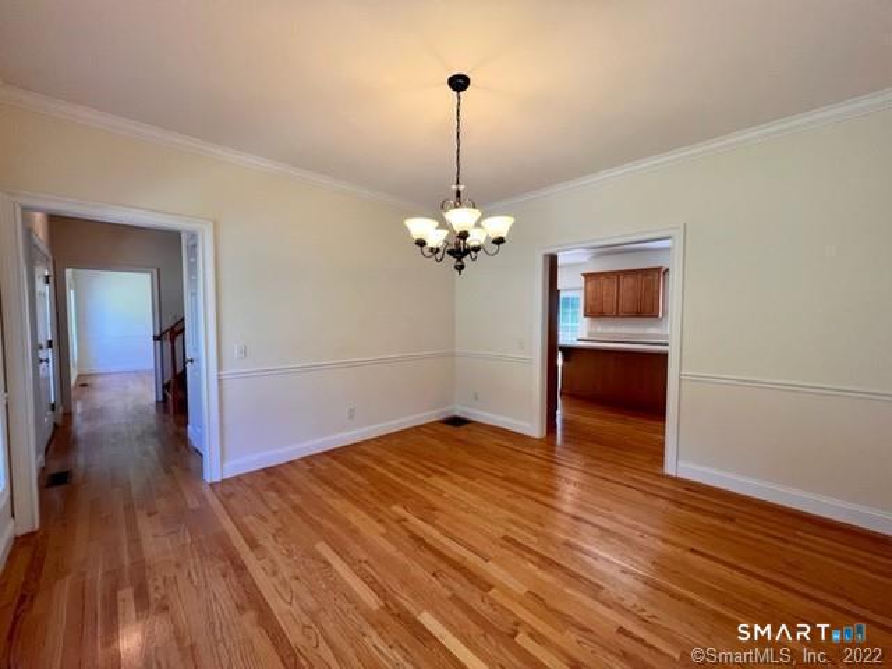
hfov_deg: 106.2
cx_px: 446
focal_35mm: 13
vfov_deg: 89.9
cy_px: 334
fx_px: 335
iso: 125
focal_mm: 1.57
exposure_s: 1/120
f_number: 1.8
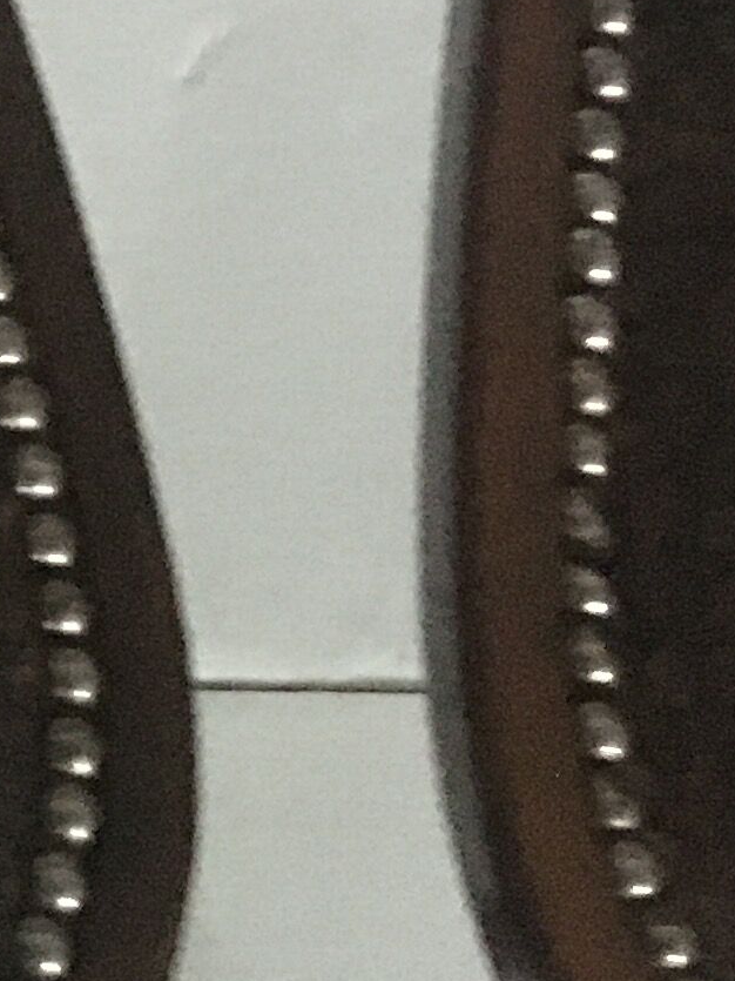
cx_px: -994
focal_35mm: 140
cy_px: -762
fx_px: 3964
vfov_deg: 12.8
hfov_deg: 9.5
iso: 320
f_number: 2.2
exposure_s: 1/17
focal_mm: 4.15
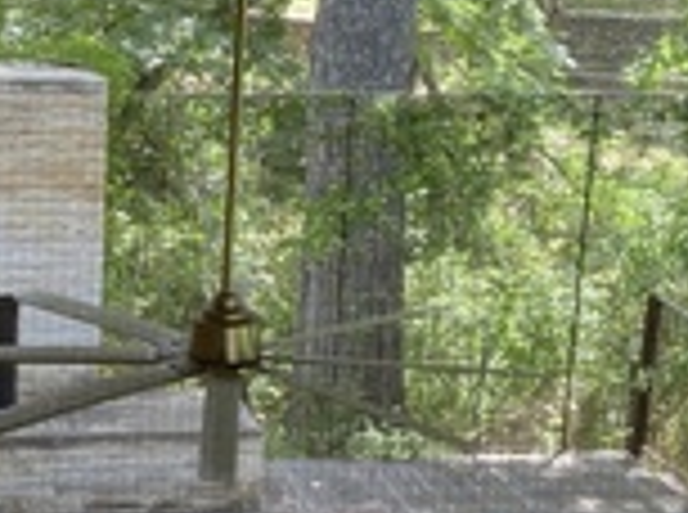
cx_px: 94
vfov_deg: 13.4
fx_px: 2161
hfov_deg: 17.9
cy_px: 423
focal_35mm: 109
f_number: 1.8
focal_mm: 4.25
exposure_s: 1/122
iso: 50
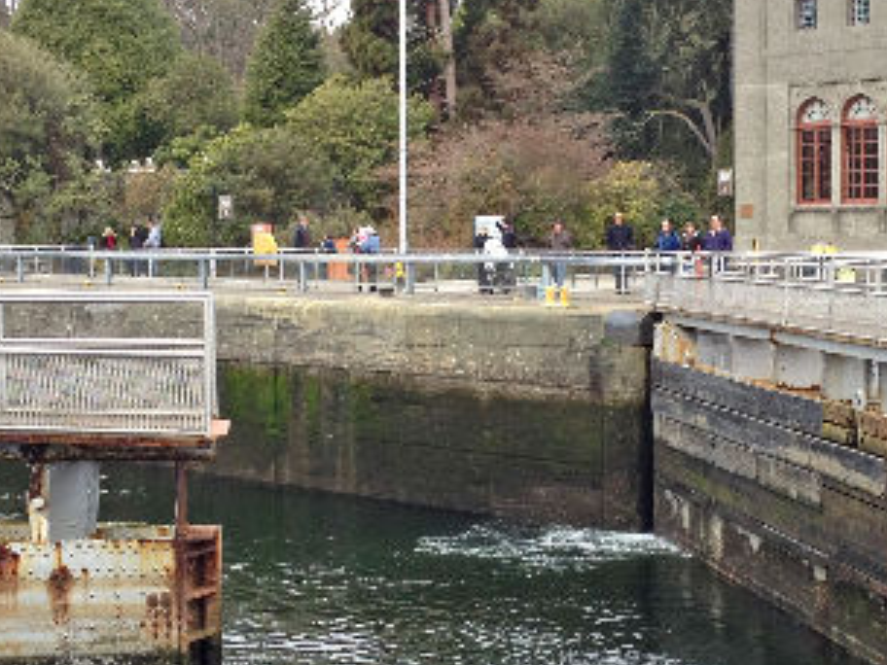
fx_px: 2178
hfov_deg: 22.9
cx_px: 569
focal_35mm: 85
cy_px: 321
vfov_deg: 17.4
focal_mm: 4.28
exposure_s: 1/60
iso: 50
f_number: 2.4
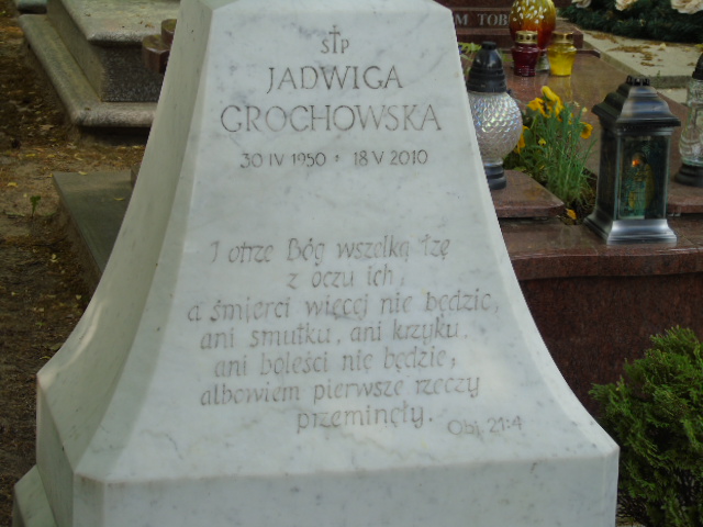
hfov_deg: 18.2
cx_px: 352
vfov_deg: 13.7
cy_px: 264
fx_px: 2193
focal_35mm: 108
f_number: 4.4
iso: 80
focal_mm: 19
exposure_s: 1/125
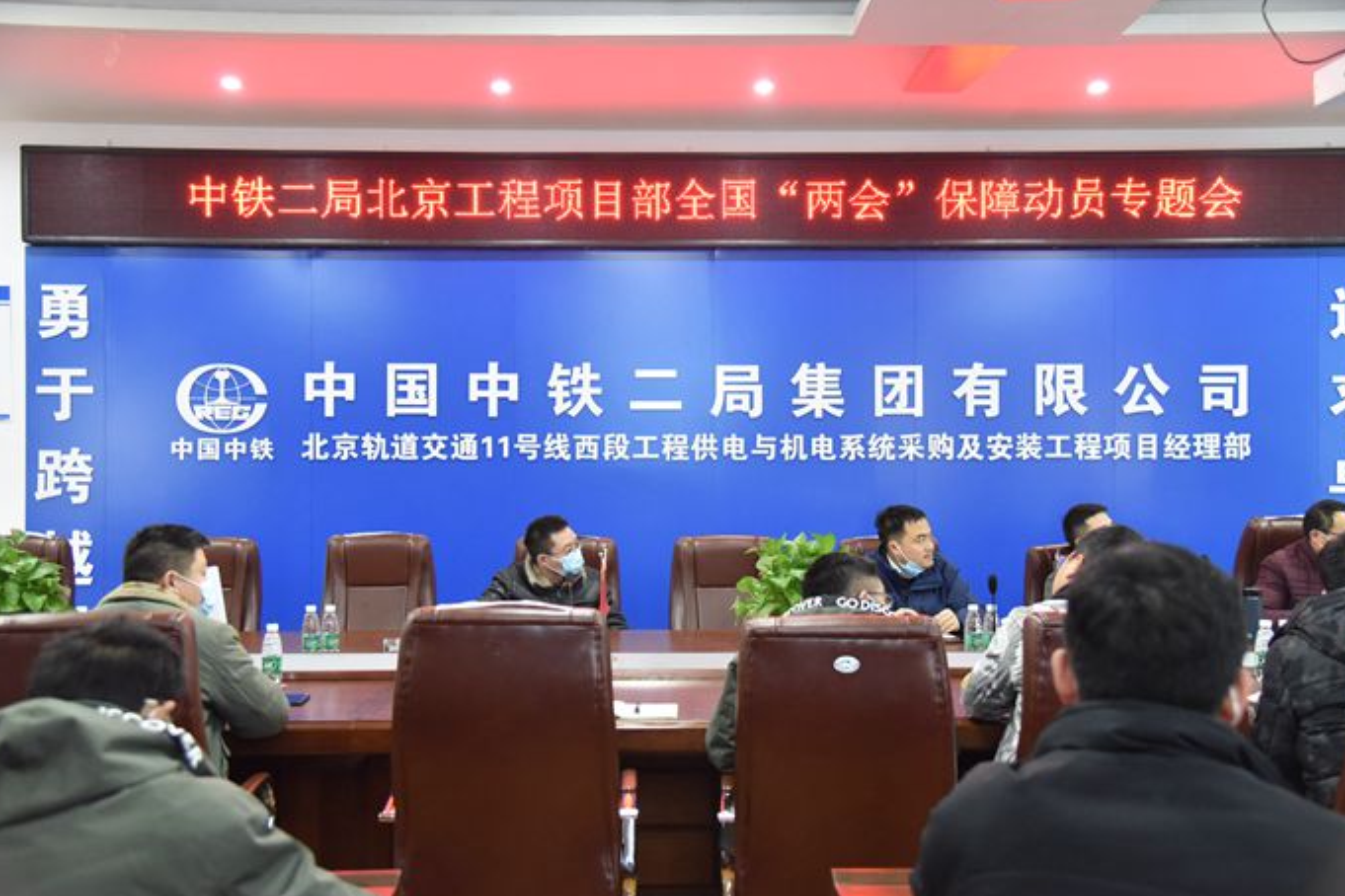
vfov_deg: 36.9
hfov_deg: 53.1
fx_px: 1345
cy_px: 455
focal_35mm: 36
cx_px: 670
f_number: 4
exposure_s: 1/60
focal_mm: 35
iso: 5600
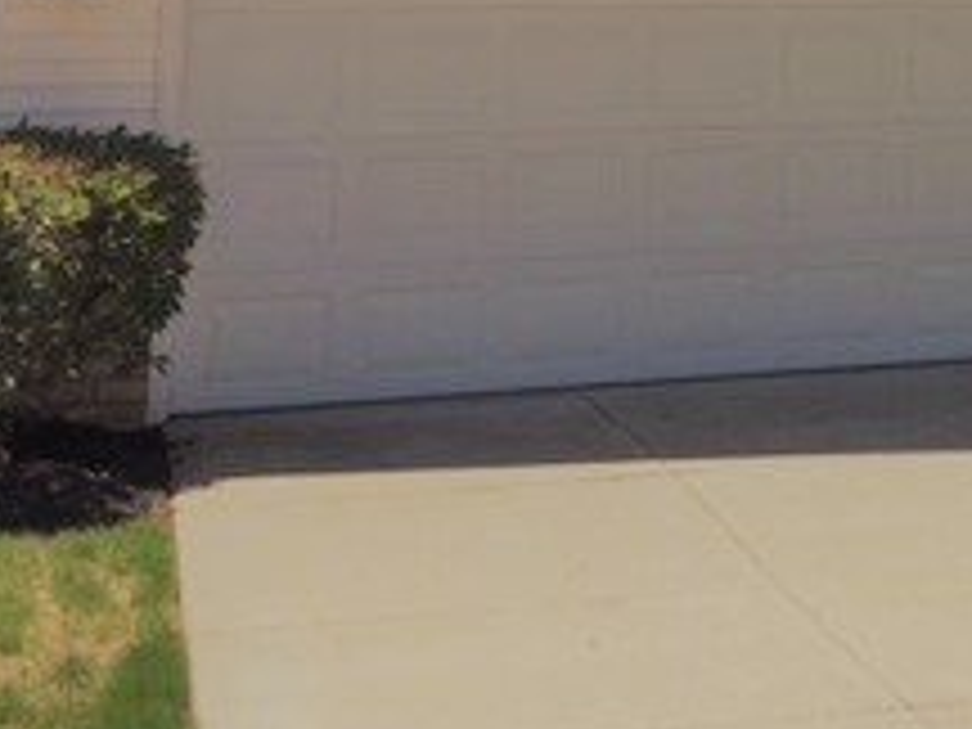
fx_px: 2415
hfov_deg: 21.0
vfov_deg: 16.2
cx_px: 1206
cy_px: -238
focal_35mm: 86
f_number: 2.2
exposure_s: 1/1883
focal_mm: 4.15
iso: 32
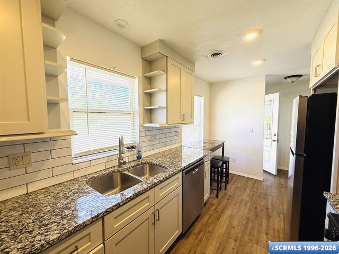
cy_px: 127
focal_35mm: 14
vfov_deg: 85.7
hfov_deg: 102.1
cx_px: 170
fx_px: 137
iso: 64
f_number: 2.2
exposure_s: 1/120
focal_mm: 2.22
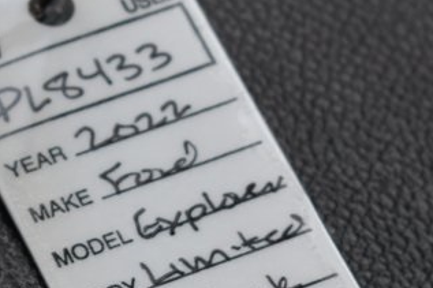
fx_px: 3205
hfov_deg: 7.7
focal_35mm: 267
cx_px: -25
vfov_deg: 5.1
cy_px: 190
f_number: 6.3
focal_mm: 55
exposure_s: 1/125
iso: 400
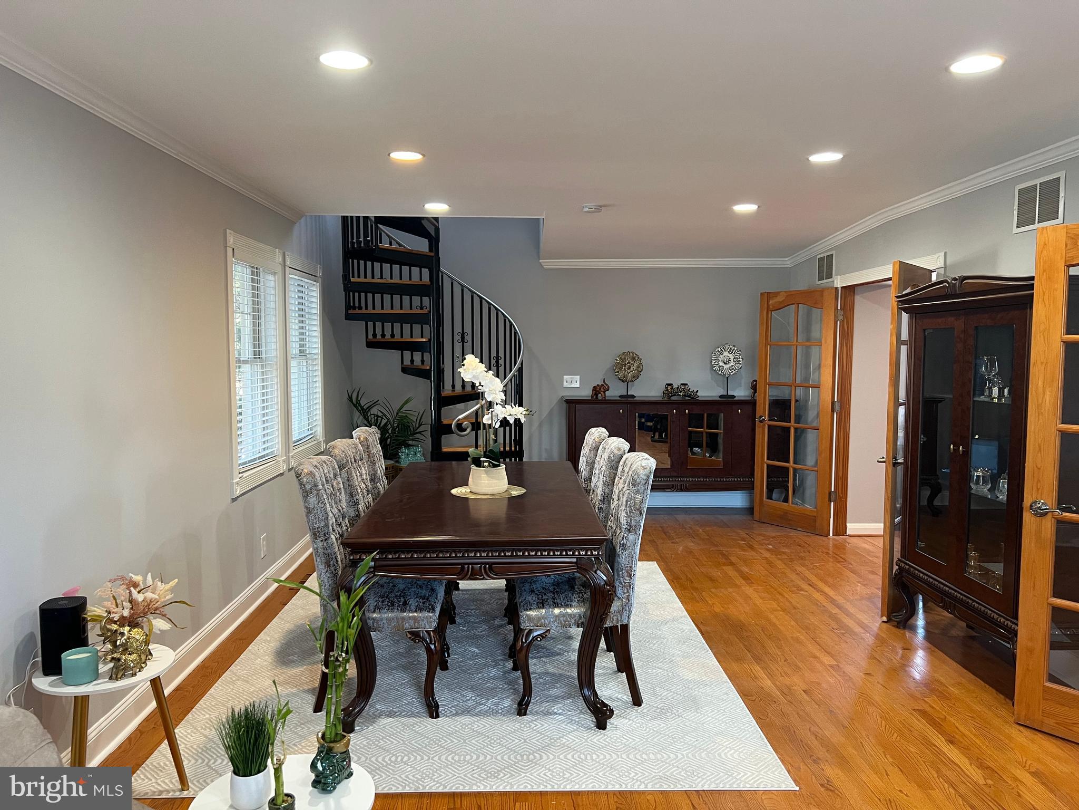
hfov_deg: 67.3
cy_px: 405
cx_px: 540
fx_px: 810
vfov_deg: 53.1
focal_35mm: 26
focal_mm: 5.7
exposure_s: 1/60
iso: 160
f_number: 1.5
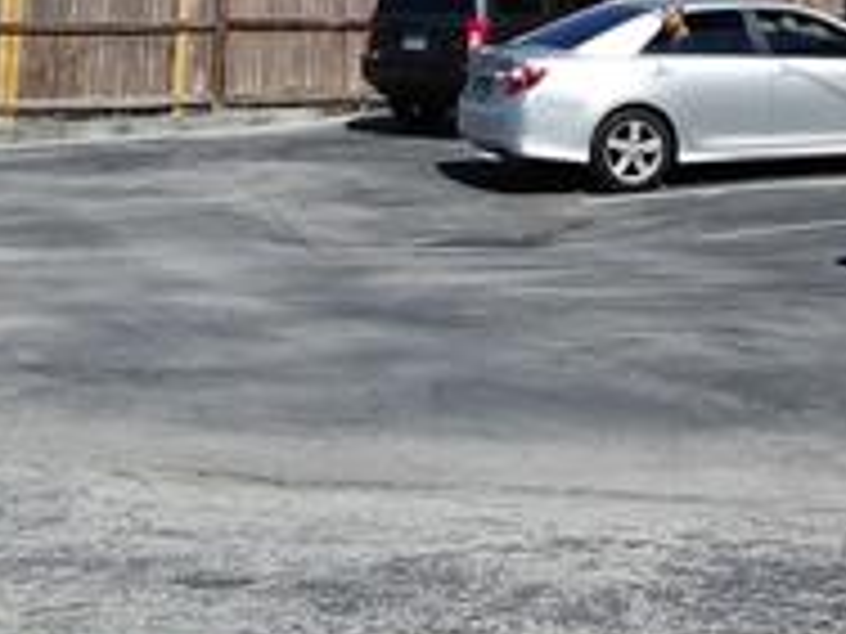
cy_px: -328
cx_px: 810
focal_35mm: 85
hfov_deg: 22.3
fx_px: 2077
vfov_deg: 15.9
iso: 100
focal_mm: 3.46
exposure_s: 1/1196
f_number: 2.2
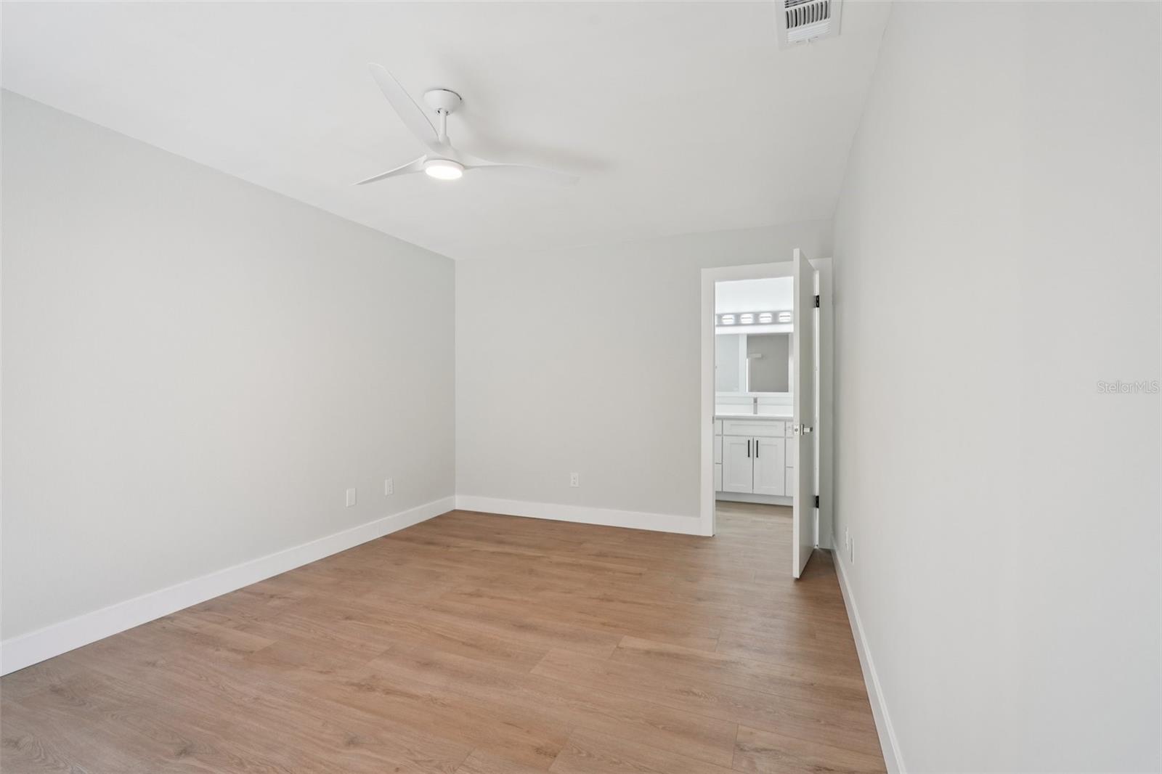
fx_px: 516
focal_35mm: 16
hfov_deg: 96.7
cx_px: 581
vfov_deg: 73.7
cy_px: 387
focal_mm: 16
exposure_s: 1/13
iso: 400
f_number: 8
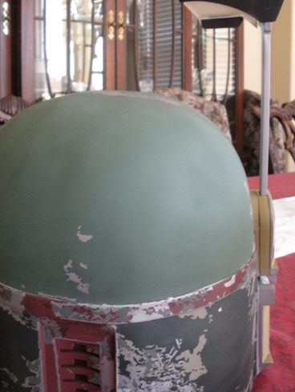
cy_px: 205
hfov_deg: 30.9
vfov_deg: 40.4
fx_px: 534
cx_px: 141
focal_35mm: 47
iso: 400
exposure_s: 1/33.8
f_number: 3.5
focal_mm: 6.3
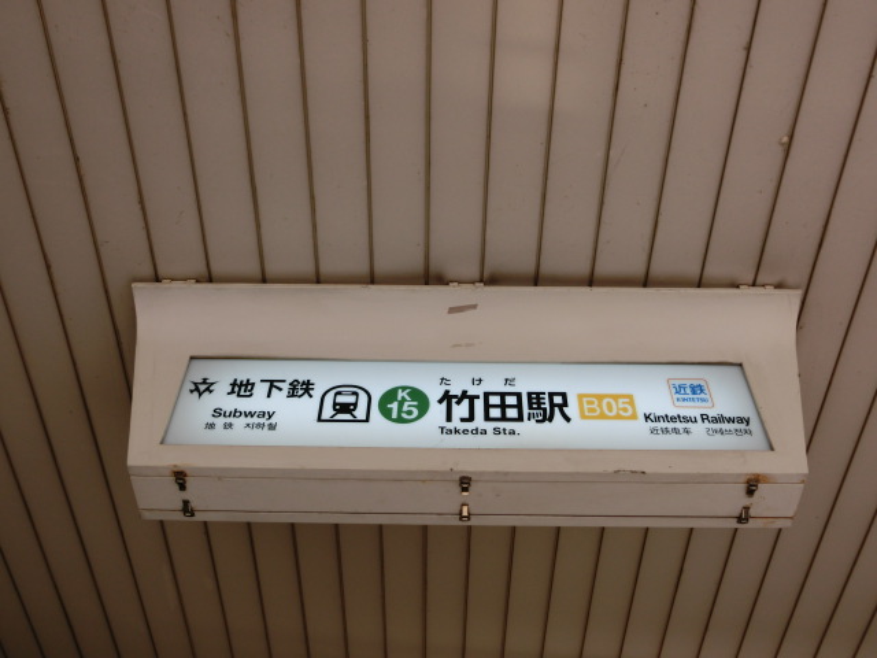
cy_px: 329
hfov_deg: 54.0
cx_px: 438
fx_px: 861
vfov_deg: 41.8
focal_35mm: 34
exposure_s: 1/320
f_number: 3.9
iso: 80
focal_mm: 6
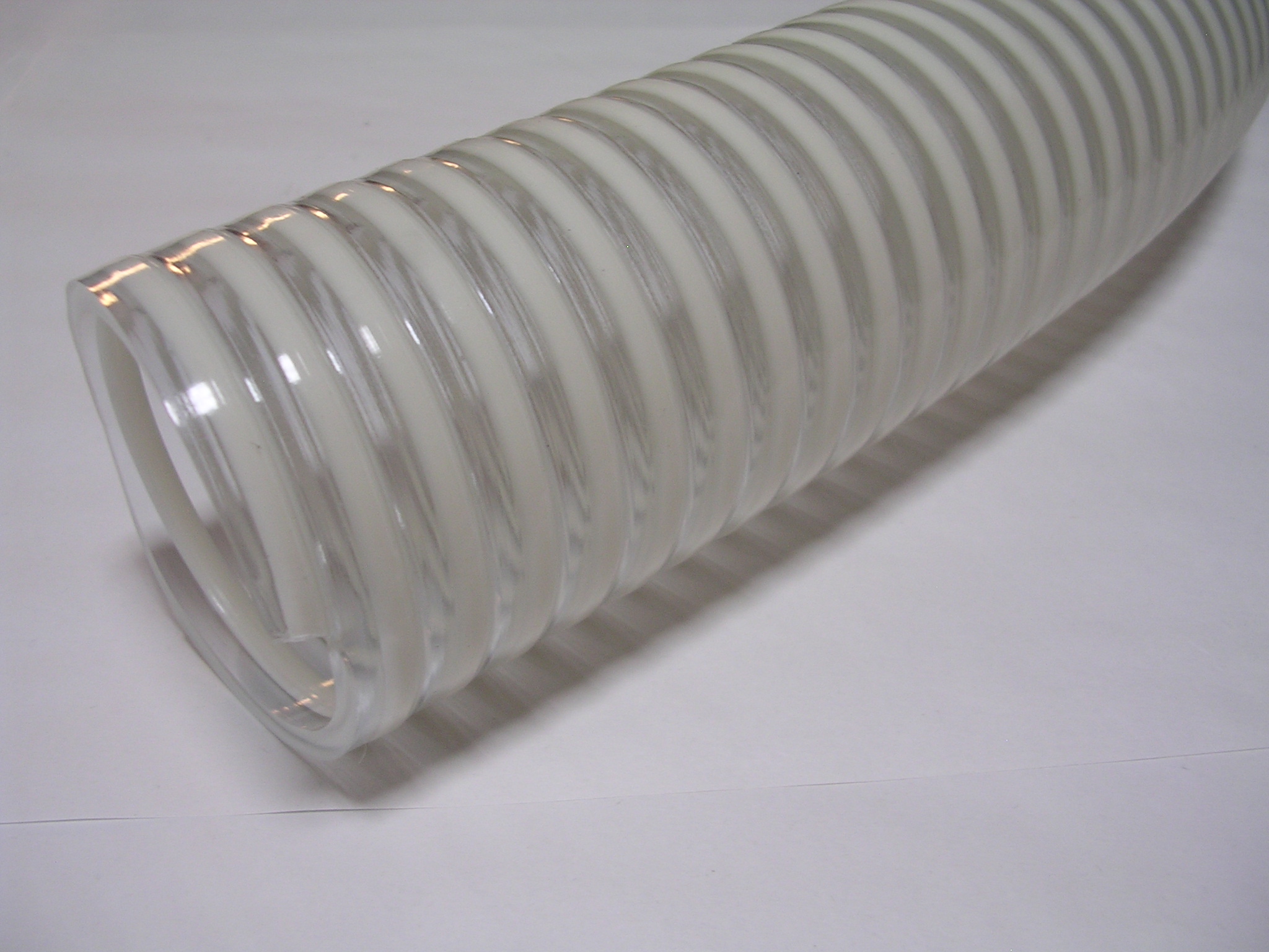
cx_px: 634
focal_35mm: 38
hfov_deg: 49.0
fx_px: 1393
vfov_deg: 37.7
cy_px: 476
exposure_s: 1/11
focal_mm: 5.8
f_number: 2.8
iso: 100
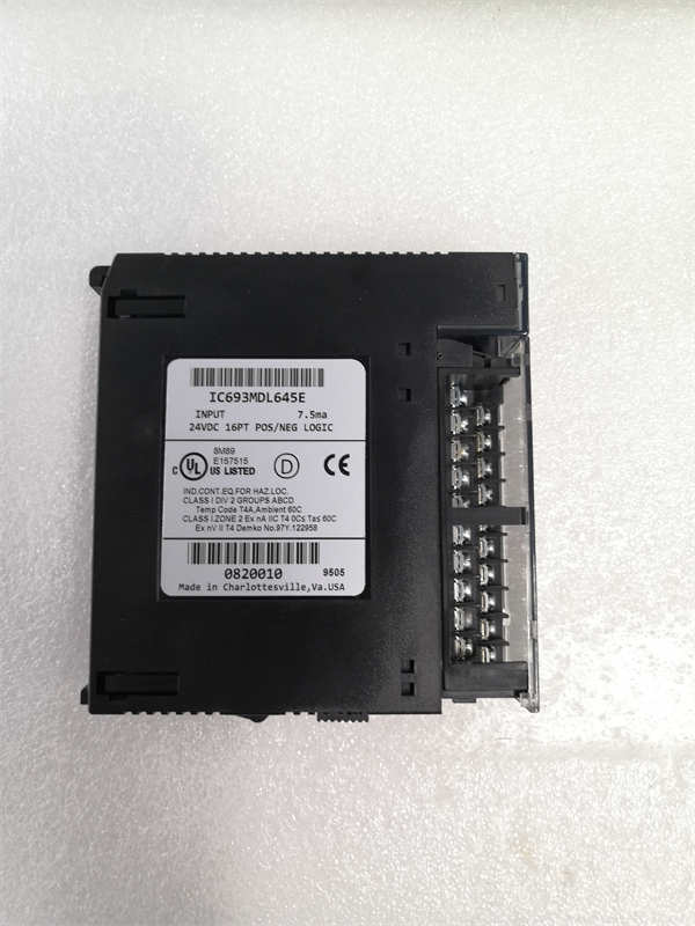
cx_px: 348
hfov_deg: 51.4
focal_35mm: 27
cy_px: 463
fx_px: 723
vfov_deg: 65.3
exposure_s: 1/33.3
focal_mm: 3.95
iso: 160
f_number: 1.8
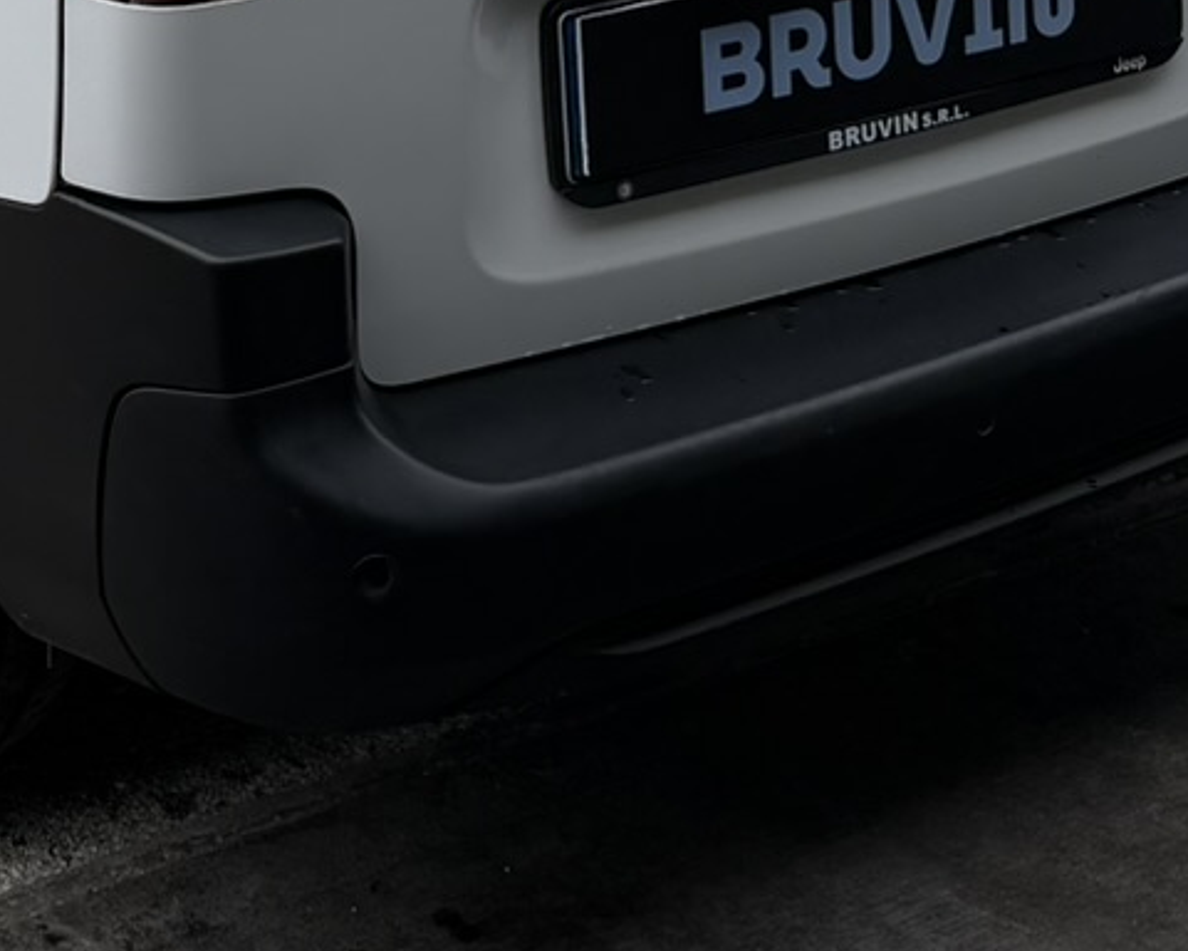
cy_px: -513
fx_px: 3516
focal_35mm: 100
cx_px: 106
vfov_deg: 14.3
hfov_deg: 18.8
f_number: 1.78
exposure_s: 1/2907
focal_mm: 6.76
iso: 80
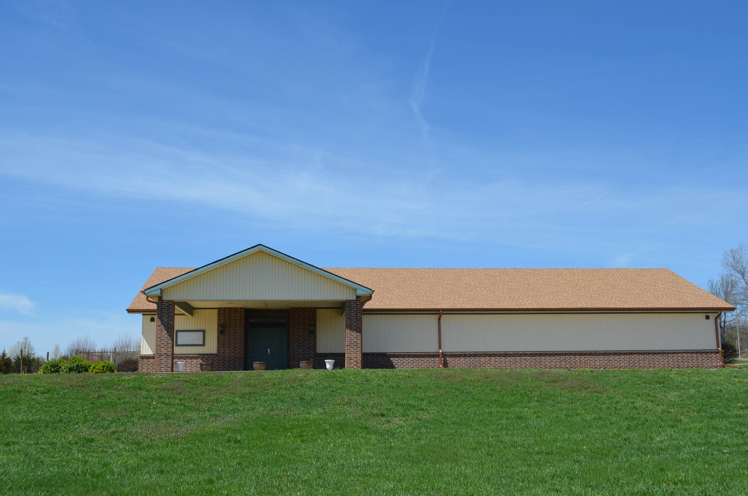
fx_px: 809
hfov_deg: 49.6
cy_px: 248
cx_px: 374
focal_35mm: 39
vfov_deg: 34.1
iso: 100
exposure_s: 1/250
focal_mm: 26
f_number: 8
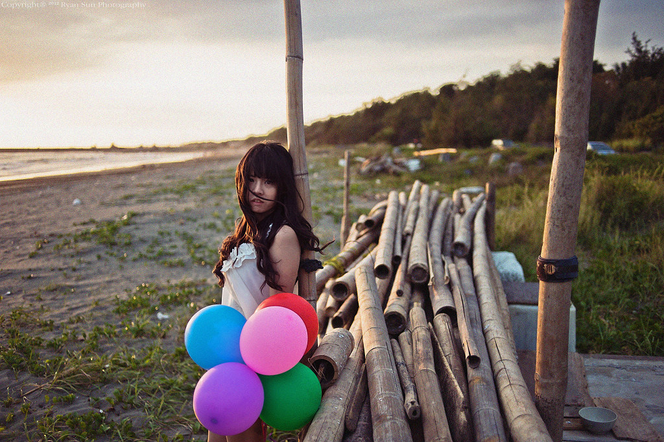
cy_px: 221
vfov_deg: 37.8
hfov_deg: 54.5
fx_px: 645
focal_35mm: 35
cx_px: 332
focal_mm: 35
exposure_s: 1/500
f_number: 2.2
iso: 100
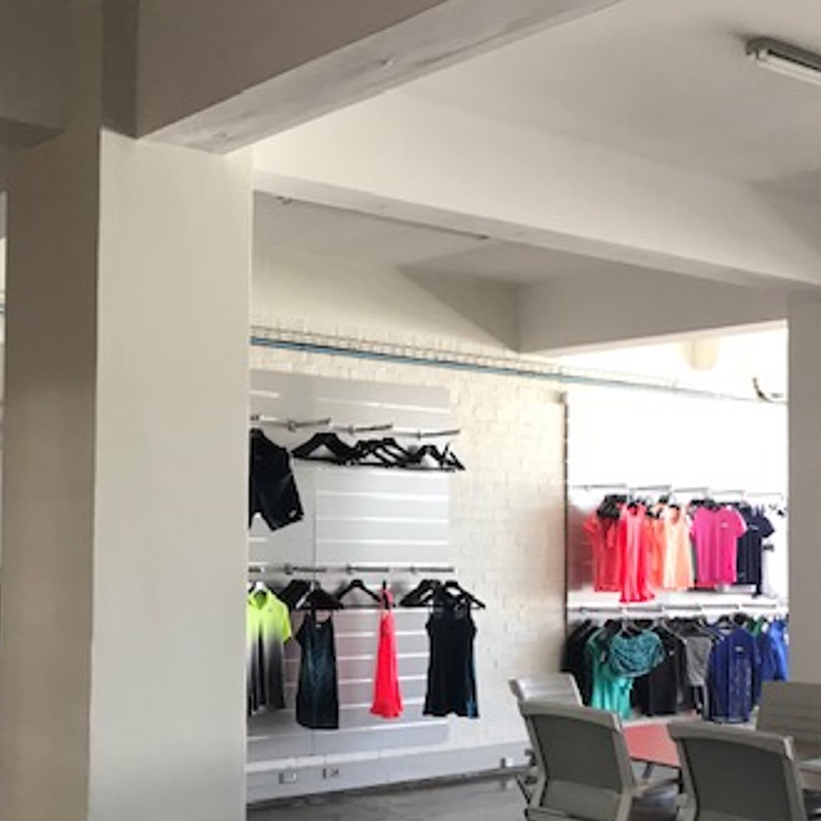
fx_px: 1288
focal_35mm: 48
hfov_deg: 34.2
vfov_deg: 35.2
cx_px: 159
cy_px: 493
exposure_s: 1/33
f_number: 1.8
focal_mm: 3.99
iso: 32
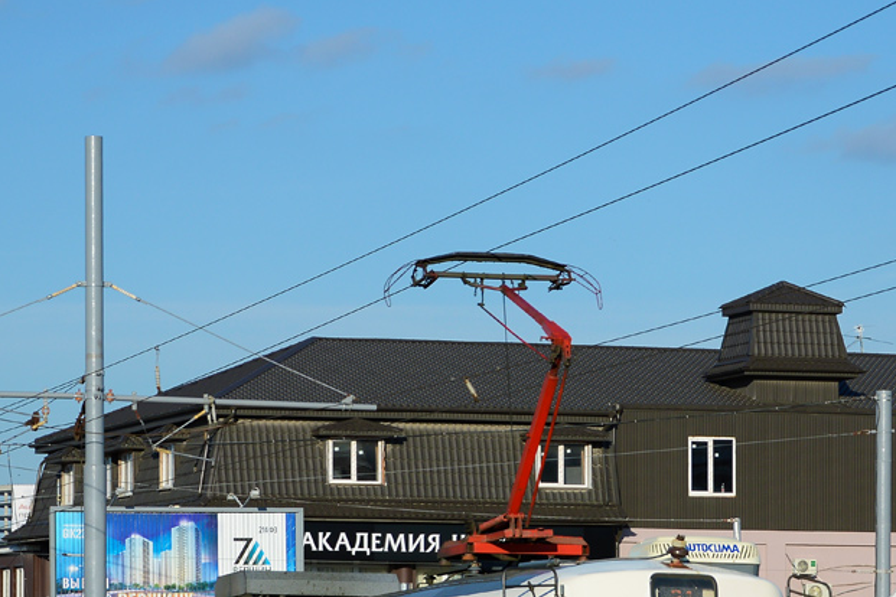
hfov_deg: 14.2
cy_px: 539
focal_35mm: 145
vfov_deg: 9.4
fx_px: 3609
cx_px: 495
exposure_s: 1/640
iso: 100
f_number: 6.3
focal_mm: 50
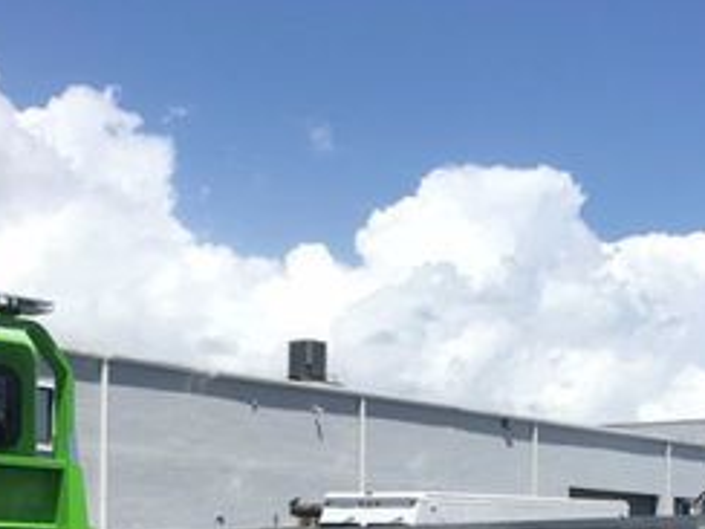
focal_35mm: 76
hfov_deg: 25.7
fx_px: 1548
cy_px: 590
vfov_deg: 18.6
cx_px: 329
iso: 25
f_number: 2.2
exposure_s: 1/2262
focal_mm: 4.15
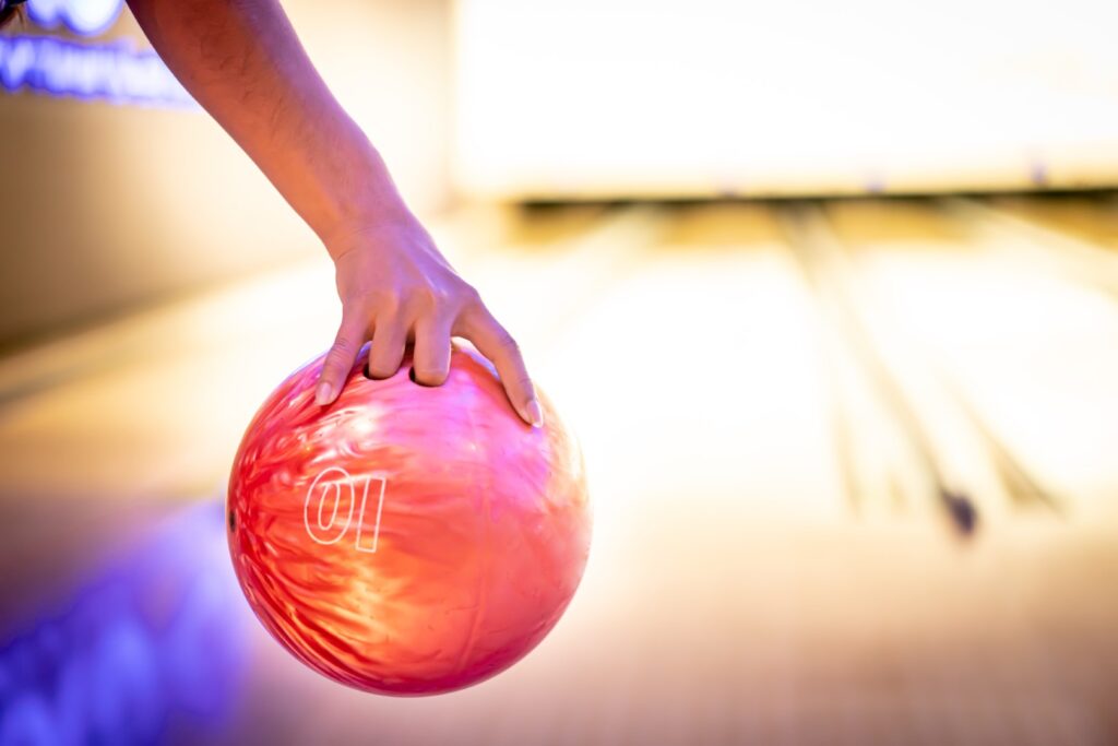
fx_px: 1708
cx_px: 559
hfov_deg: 36.2
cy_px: 373
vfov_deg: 24.6
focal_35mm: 55
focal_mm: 55
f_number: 1.8
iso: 1600
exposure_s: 1/100
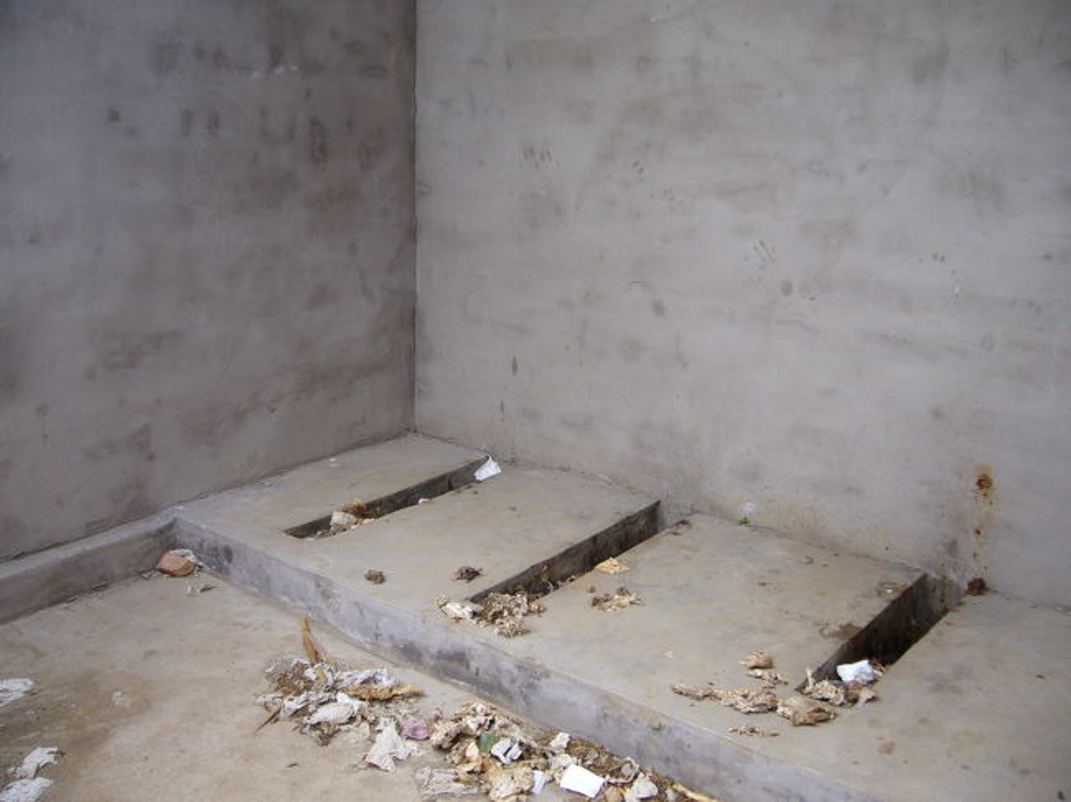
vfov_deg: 40.7
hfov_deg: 52.6
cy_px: 401
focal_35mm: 35
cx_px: 536
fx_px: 1082
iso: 80
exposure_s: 1/100
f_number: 2.8
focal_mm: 5.8
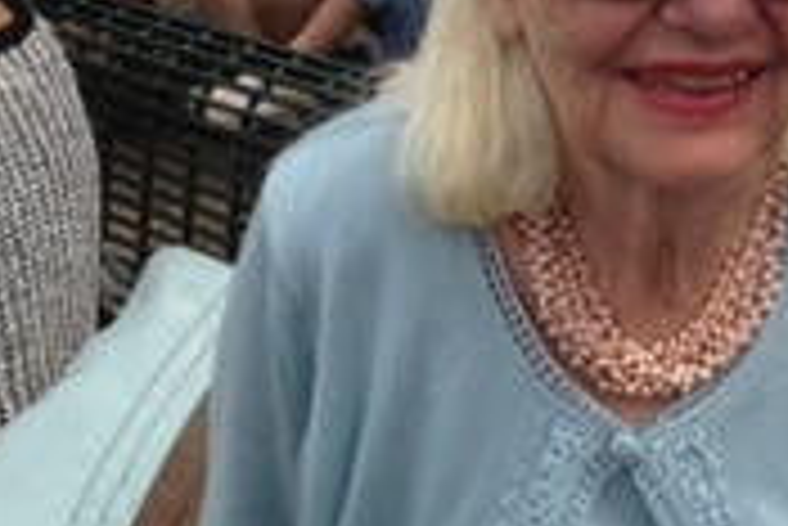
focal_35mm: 90
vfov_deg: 15.2
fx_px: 1972
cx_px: 576
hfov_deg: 22.4
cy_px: 303
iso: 50
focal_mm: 4.12
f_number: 2.4
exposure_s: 1/1261
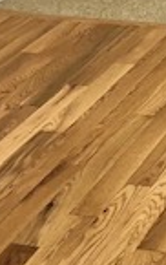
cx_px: 359
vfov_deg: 14.8
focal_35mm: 131
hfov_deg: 9.3
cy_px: -137
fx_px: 945
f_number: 1.8
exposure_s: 1/30
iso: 40
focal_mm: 3.99
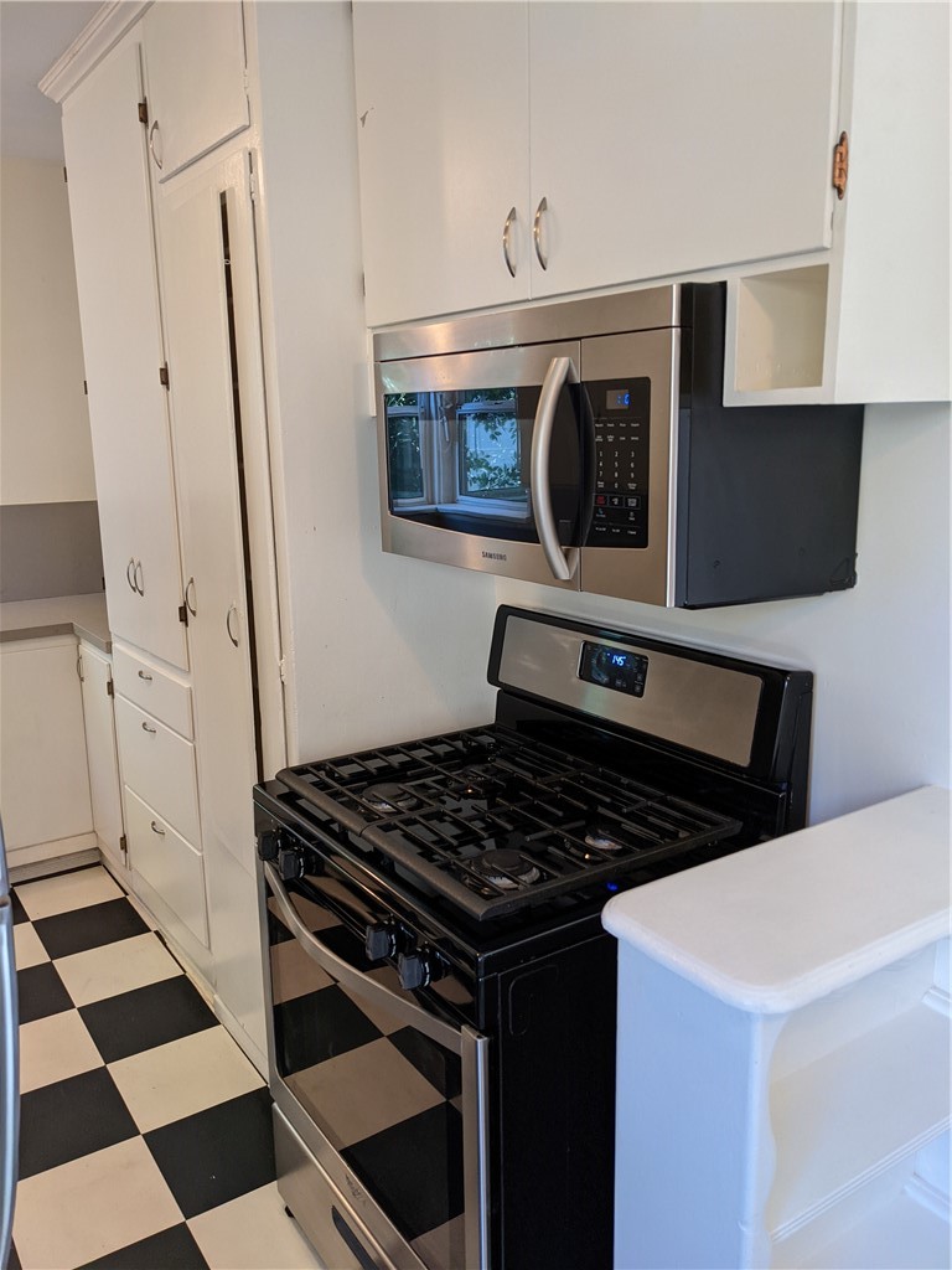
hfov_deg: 51.4
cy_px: 635
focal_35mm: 27
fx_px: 990
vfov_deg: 65.3
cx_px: 476
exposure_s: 1/24
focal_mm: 4.38
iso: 78
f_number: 1.73
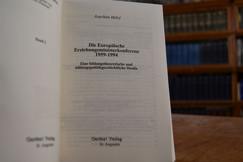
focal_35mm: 36
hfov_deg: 53.1
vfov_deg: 36.9
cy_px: 81
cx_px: 122
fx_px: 243
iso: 800
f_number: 3.8
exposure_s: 1/250
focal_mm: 24
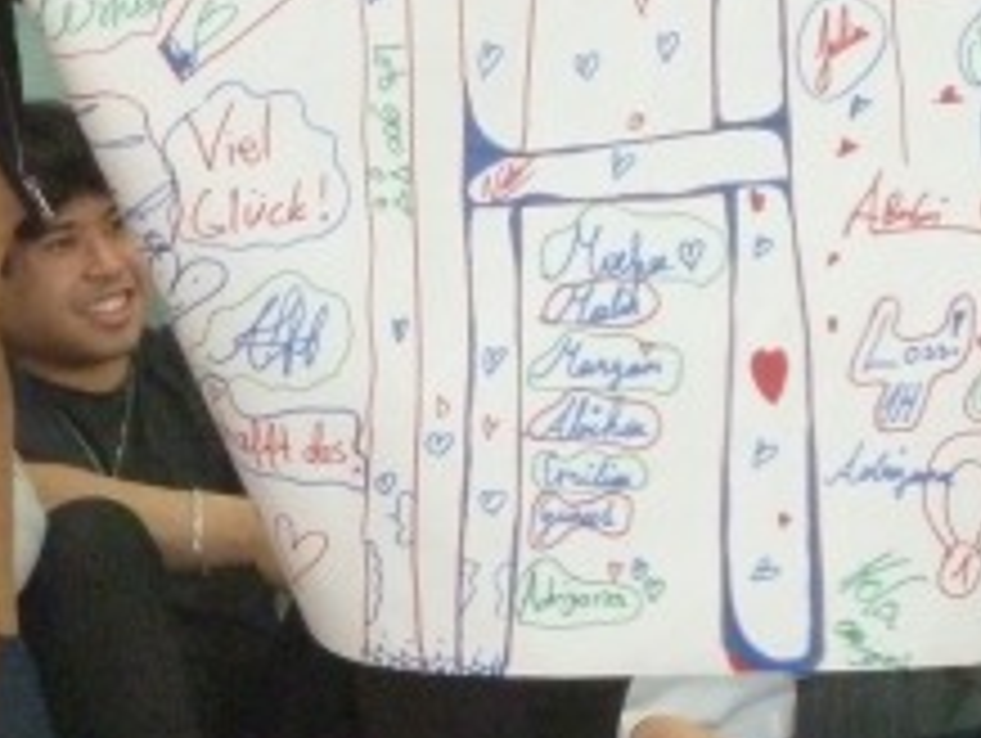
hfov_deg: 6.2
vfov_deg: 4.7
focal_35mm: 317
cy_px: 184
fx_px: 8994
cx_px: 418
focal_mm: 15.8
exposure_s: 1/40
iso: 640
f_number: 4.3
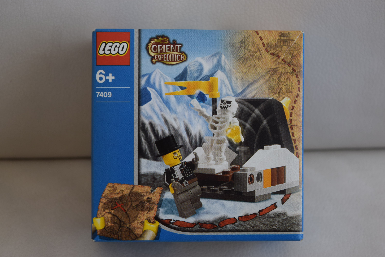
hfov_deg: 24.6
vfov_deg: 16.6
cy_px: 128
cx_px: 192
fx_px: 883
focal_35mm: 82
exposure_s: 1/60
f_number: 5.6
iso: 560
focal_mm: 55
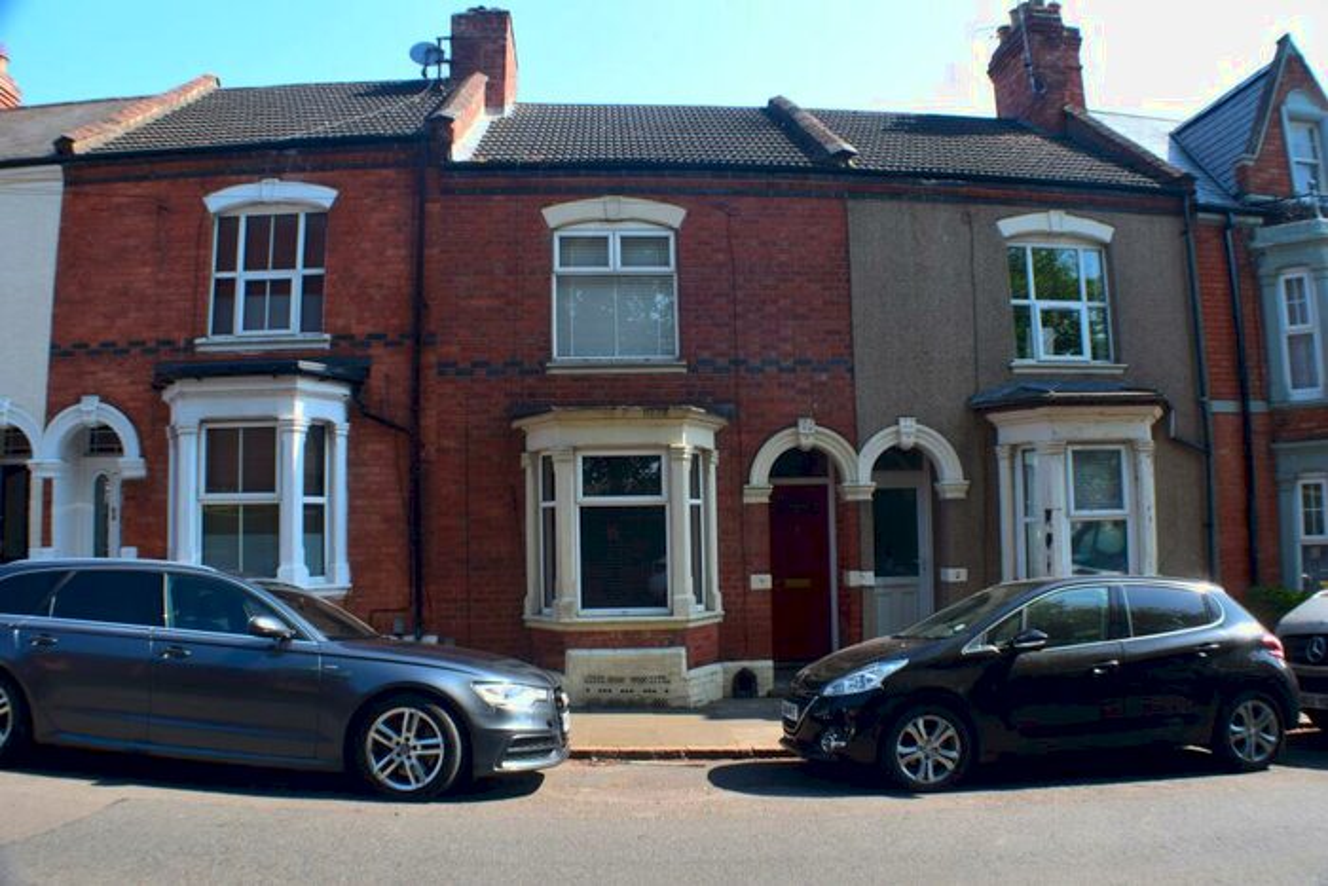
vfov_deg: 40.0
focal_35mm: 33
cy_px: 443
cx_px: 664
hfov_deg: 57.2
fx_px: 1218
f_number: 10
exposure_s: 1/200
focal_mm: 22
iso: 400
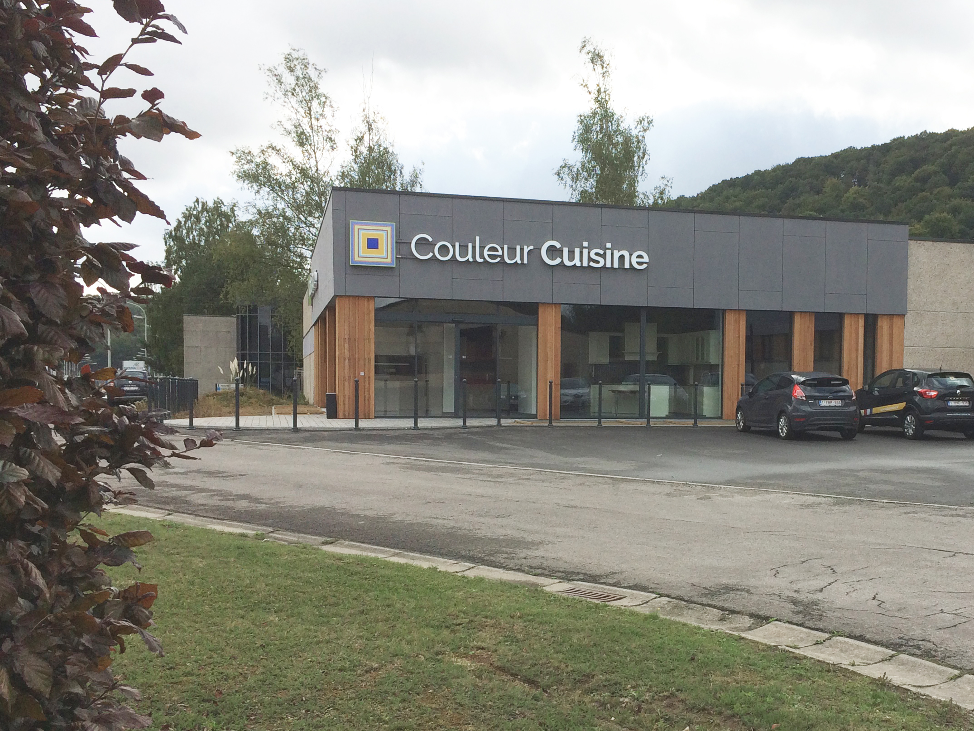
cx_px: 703
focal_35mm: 44
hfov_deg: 41.9
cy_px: 443
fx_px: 1238
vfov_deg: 32.8
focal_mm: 4.15
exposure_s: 1/1709
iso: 32
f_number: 2.2
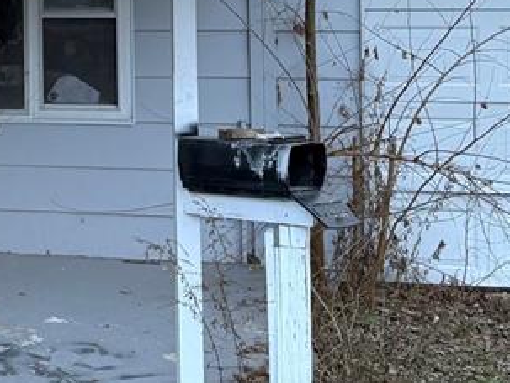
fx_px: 1195
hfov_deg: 21.4
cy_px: 2
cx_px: -180
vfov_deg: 17.8
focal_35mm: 81
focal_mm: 6.76
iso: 160
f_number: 1.78
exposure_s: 1/121
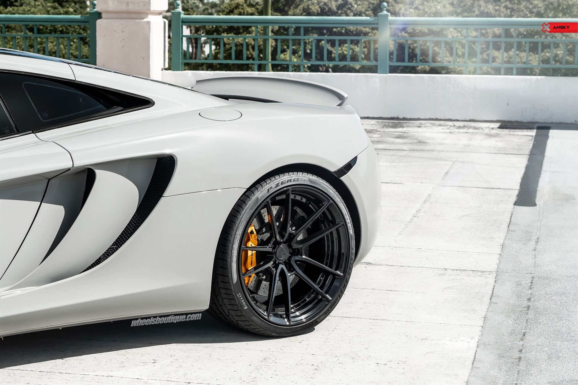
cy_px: 192
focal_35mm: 91
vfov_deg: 15.0
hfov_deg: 22.4
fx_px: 1461
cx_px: 289
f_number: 7.1
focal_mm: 61
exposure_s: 1/400
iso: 200
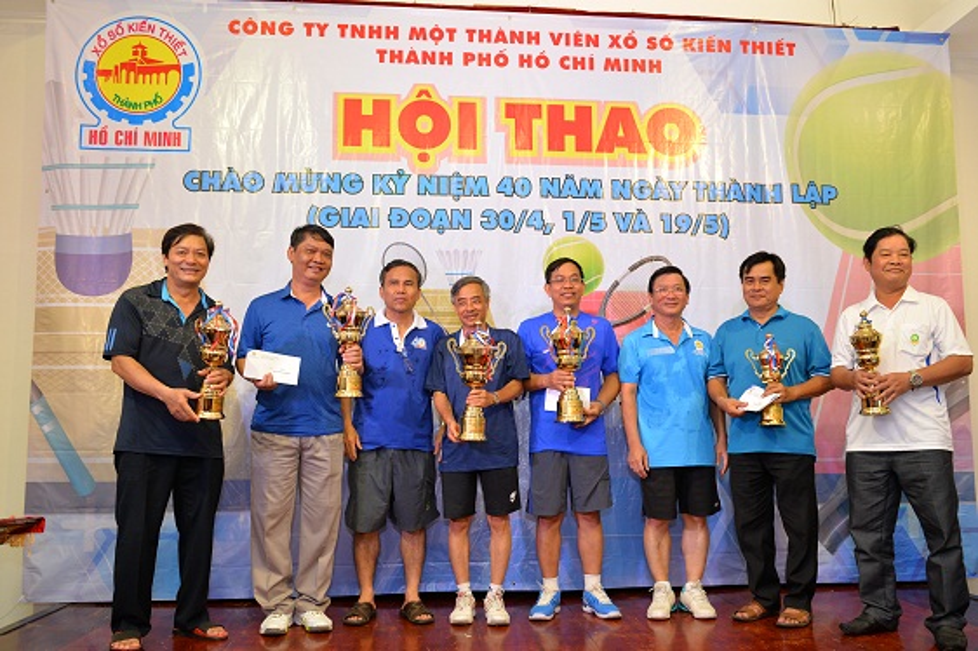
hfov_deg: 60.3
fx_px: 842
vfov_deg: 42.3
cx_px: 489
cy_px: 326
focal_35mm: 31
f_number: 3.5
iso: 800
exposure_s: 1/125
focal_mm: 31
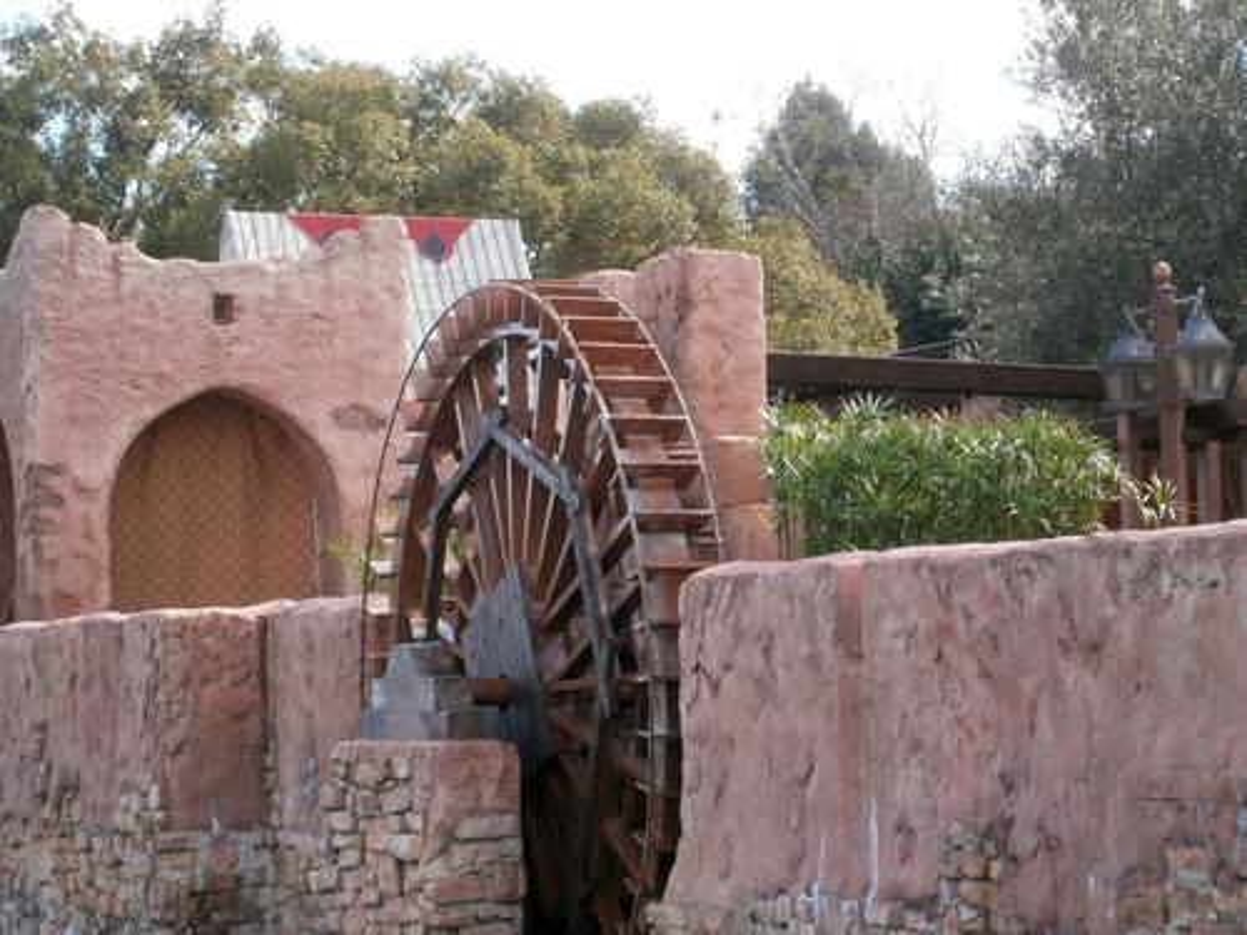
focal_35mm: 87
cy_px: 468
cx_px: 624
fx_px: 3134
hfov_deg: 22.5
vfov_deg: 17.0
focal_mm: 15.4
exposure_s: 1/160
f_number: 4.9
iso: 80
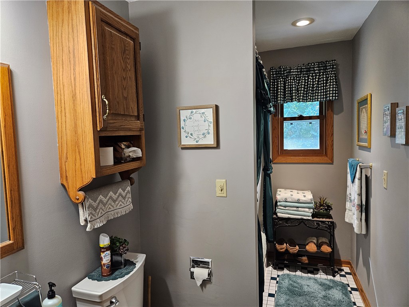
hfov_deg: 73.9
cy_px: 154
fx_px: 272
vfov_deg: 58.9
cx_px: 204
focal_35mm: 23
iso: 400
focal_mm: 5.4
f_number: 1.8
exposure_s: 1/120
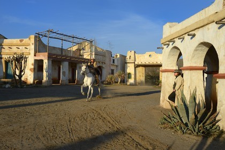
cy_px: 75
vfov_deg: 36.9
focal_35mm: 36
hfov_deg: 53.1
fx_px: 225
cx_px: 112
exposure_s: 1/640
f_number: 7.1
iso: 200
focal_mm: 36
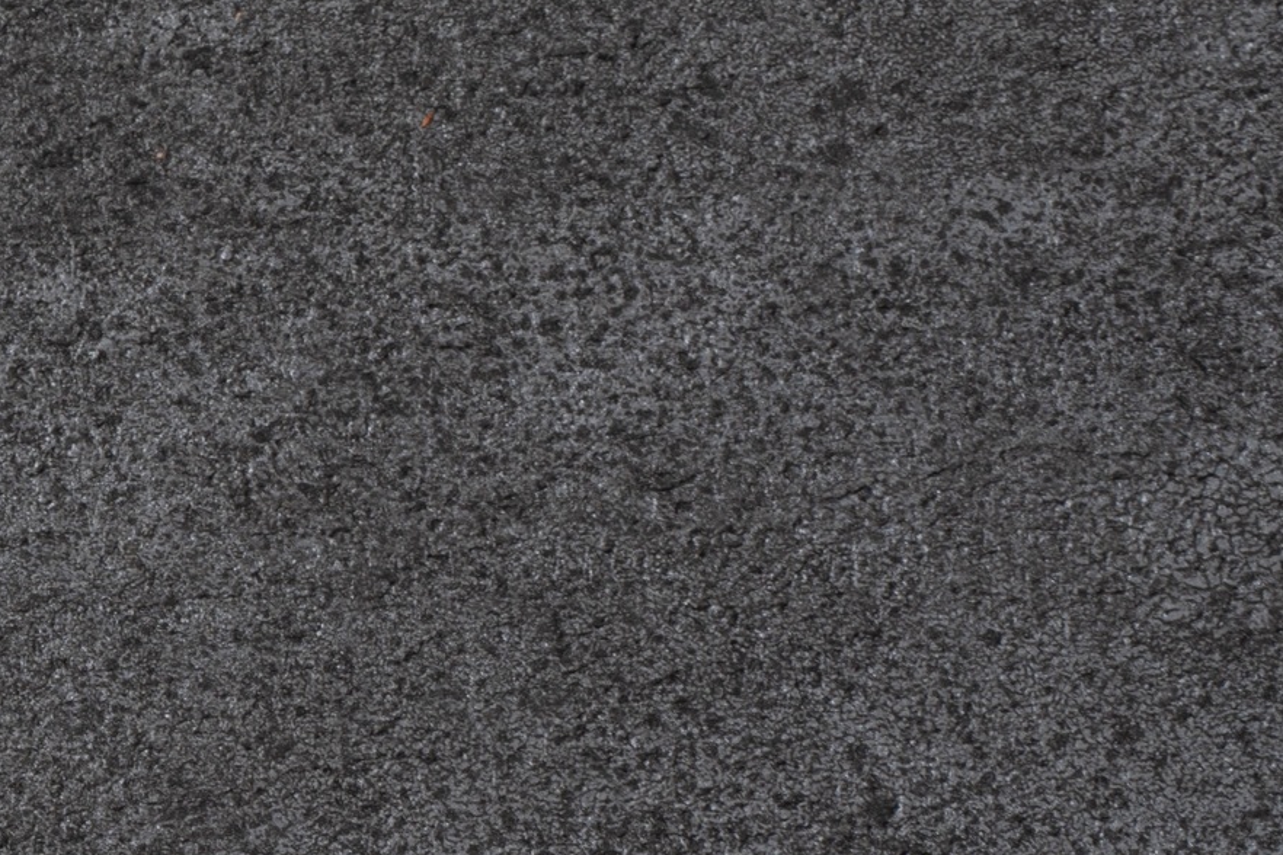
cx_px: -1132
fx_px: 9907
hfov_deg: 7.2
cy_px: -497
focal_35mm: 278
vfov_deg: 4.9
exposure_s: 1/200
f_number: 11
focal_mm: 70
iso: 100
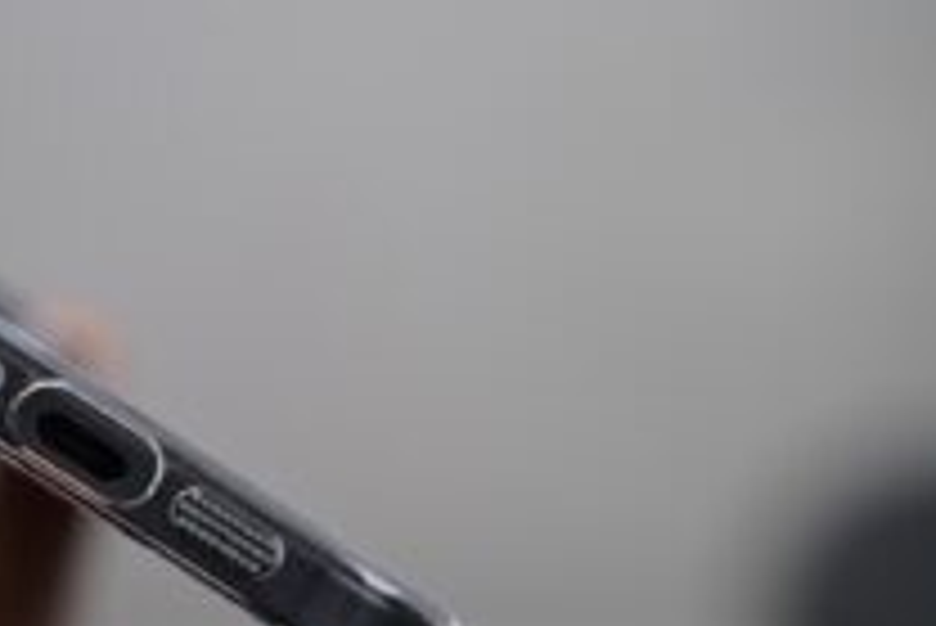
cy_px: 421
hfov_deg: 15.7
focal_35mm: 129
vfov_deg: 10.6
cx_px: 94
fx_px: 3356
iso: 500
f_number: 4
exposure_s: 1/90
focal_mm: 67
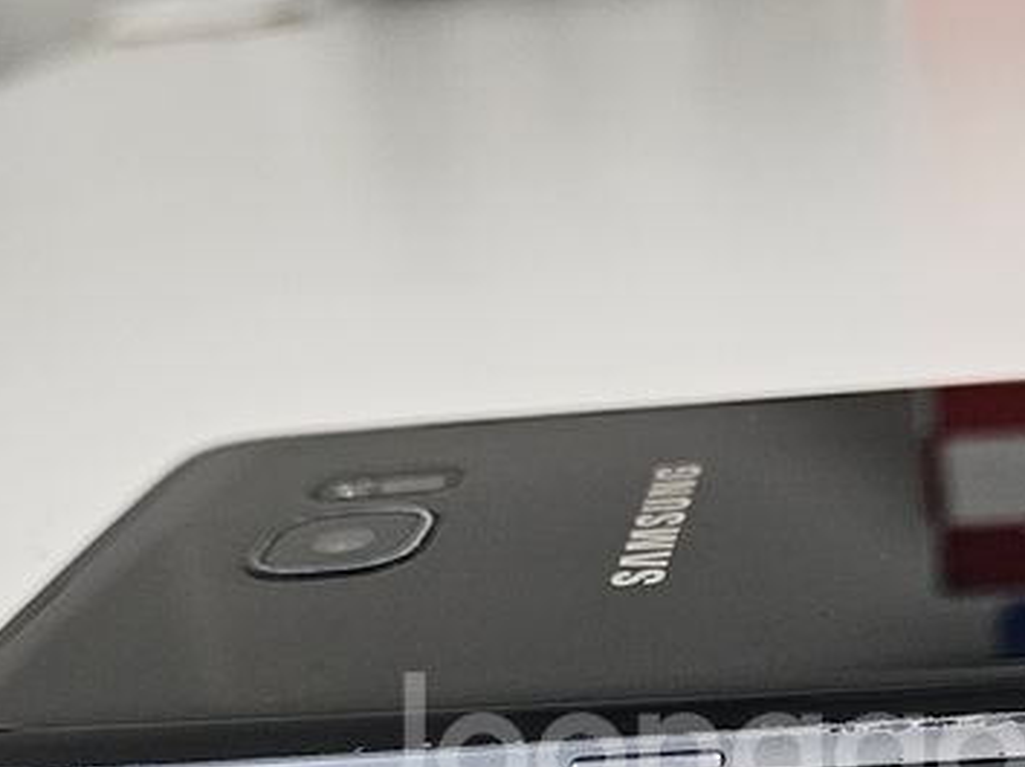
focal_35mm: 65
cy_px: 755
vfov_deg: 21.8
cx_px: 869
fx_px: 1923
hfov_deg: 29.0
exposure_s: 1/120
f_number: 1.8
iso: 400
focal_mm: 5.4
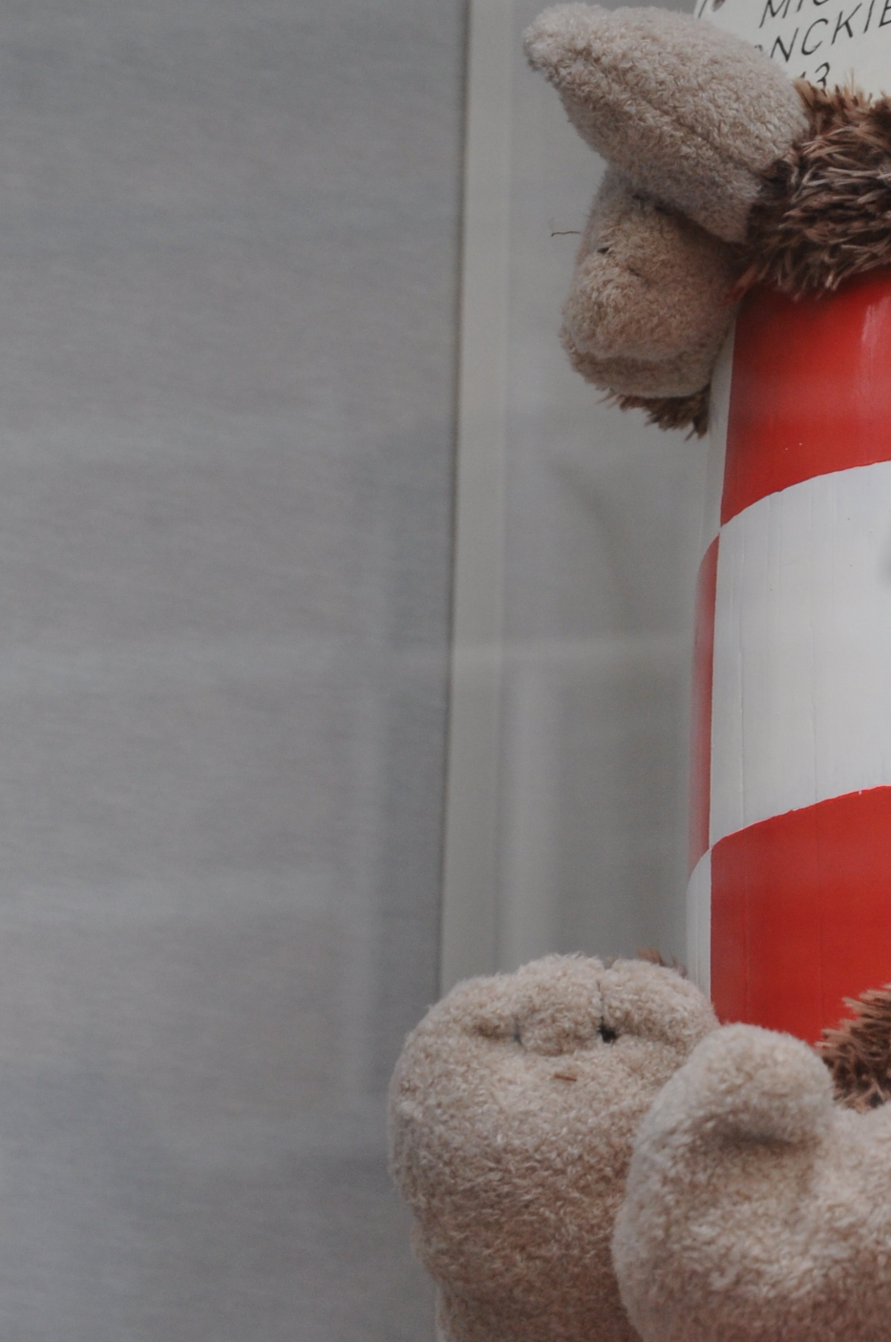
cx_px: 999
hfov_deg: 13.0
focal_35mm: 103
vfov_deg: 19.8
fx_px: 3834
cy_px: 698
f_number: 6.3
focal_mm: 30
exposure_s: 1/30
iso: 400
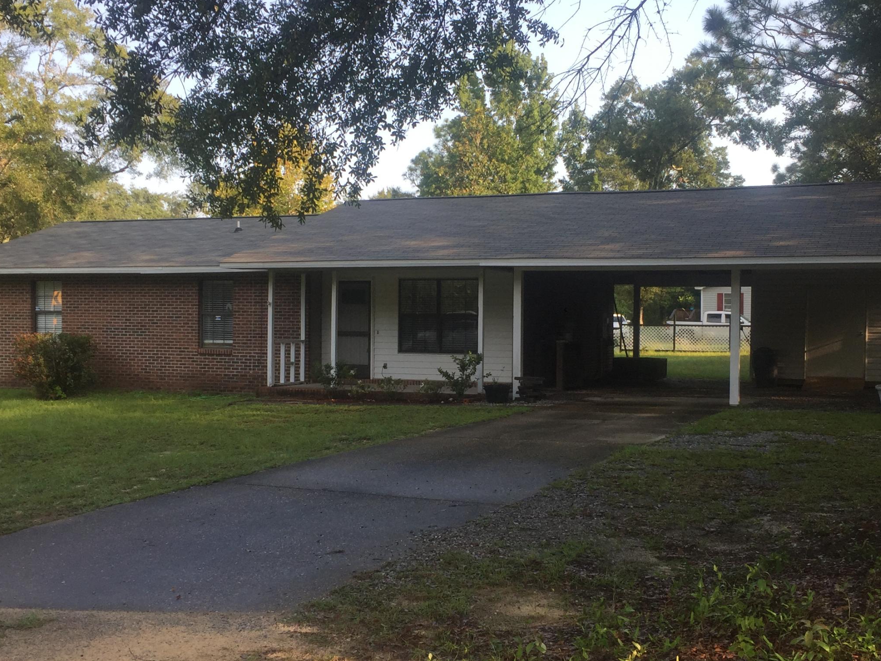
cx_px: 469
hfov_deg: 43.8
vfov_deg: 33.6
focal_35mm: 43
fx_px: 1094
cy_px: 340
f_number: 2.2
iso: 32
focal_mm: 4.15
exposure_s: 1/350
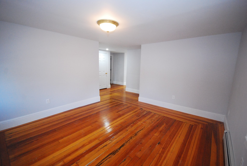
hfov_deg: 100.3
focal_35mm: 15
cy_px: 83
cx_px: 124
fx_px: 103
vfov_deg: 77.6
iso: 1600
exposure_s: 1/50
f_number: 4
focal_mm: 10
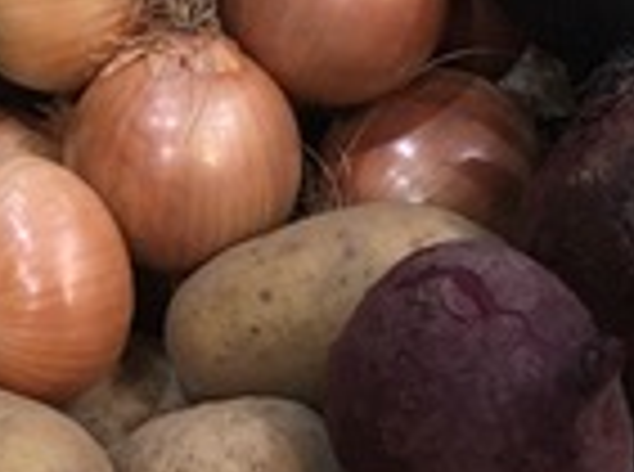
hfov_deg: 14.9
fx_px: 2411
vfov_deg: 11.1
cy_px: 382
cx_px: 184
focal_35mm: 132
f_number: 2.2
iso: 50
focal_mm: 4.15
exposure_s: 1/17
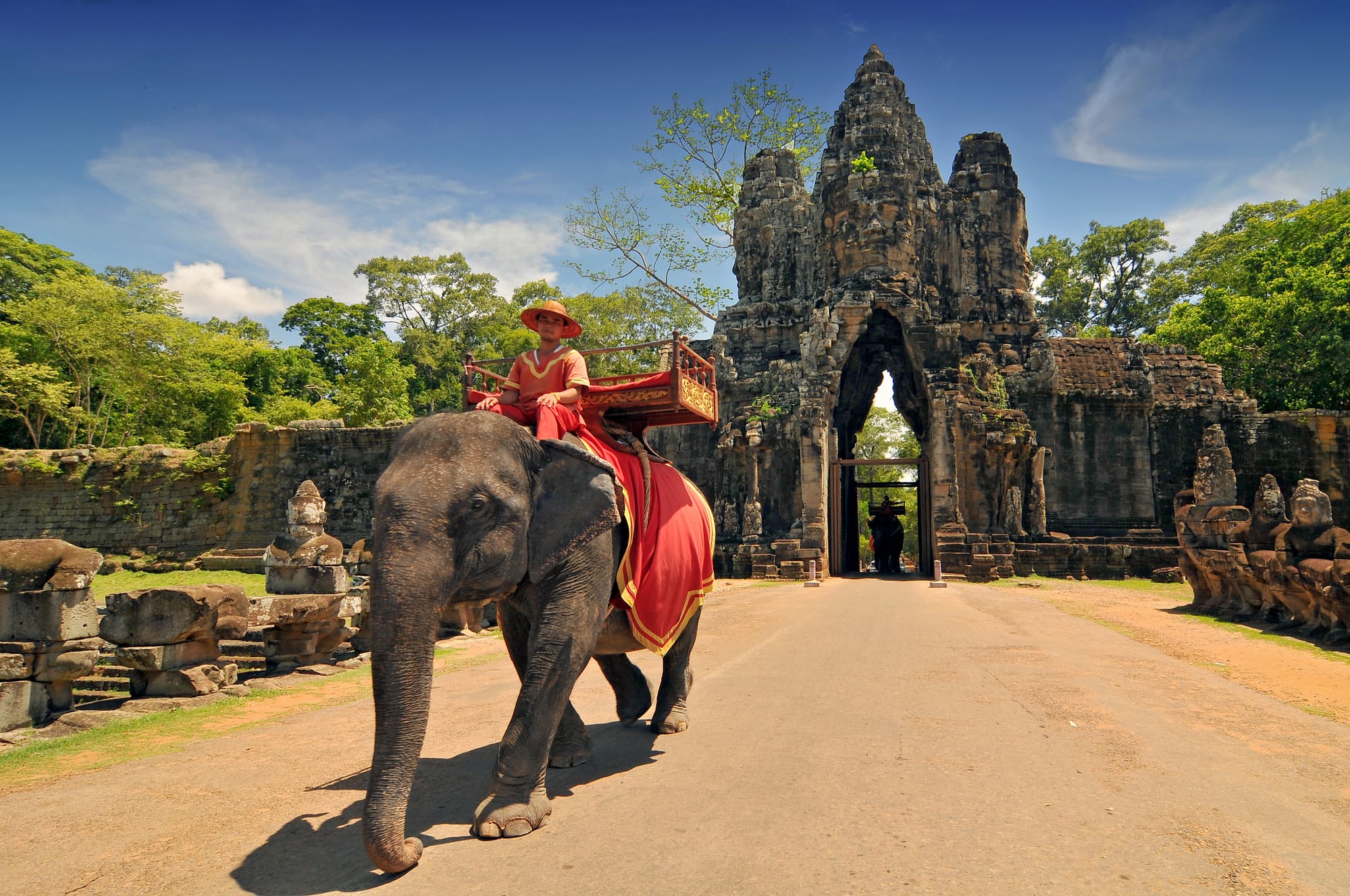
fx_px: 674
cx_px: 675
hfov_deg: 90.1
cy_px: 448
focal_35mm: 18
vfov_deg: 67.3
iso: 200
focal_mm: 12
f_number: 7.1
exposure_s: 1/125
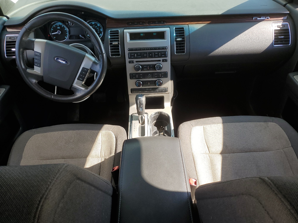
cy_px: 112
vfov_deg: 53.1
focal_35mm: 26
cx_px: 149
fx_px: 224
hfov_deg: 67.3
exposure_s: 1/476
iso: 50
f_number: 1.5
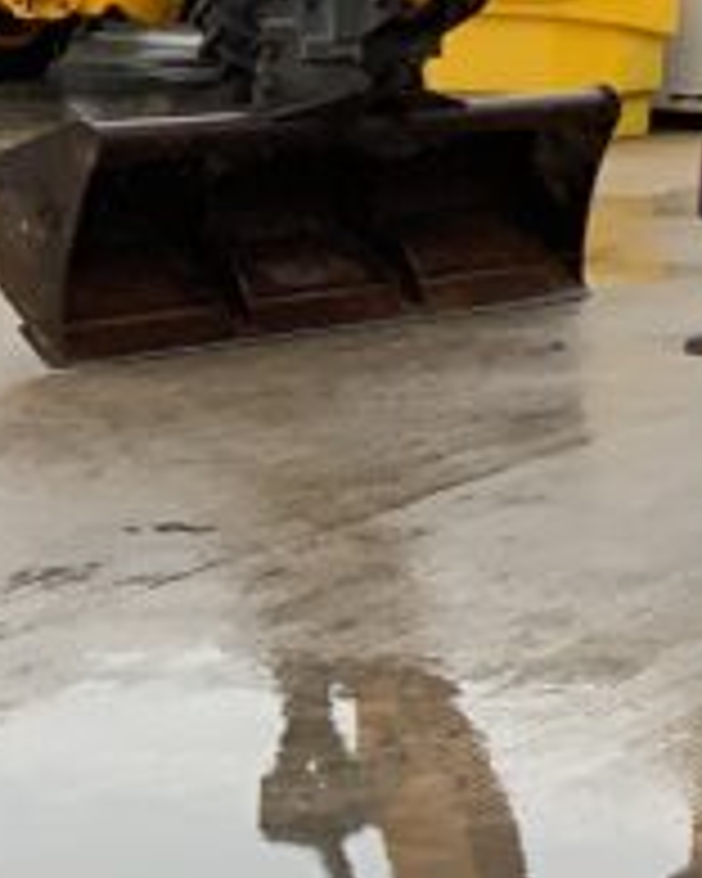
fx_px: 3870
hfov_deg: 8.7
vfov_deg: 12.4
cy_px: -365
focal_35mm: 149
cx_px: 2056
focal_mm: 3
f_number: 1.8
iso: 16
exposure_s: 1/173
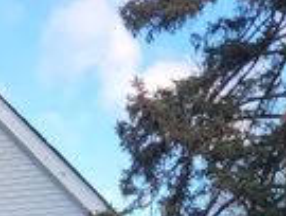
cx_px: 51
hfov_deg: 20.1
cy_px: 395
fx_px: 795
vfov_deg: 13.7
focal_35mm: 96
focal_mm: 5.4
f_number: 1.8
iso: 40
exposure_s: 1/283
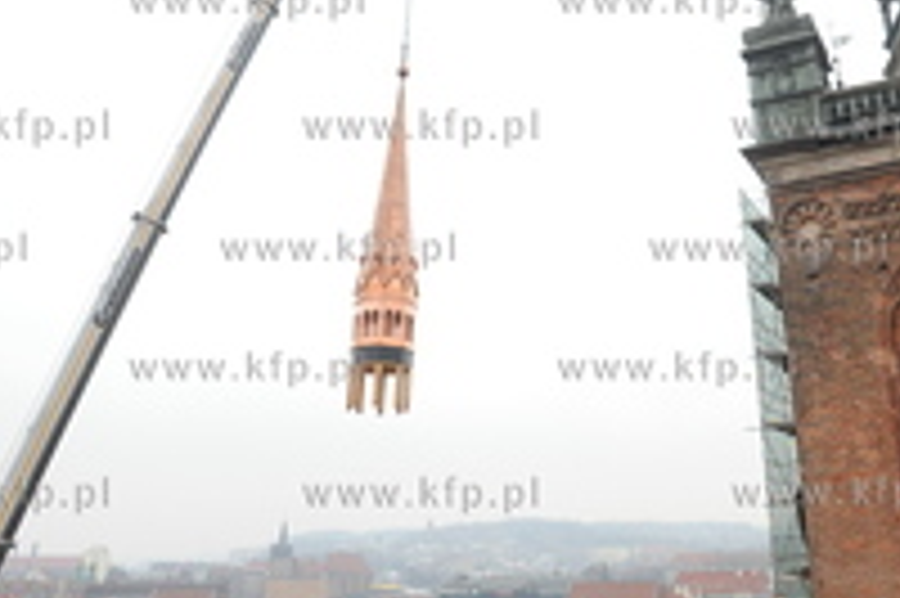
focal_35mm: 34
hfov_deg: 55.0
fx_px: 849
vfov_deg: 38.2
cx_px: 580
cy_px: 184
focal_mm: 17
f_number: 5.6
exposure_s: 1/125
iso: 400
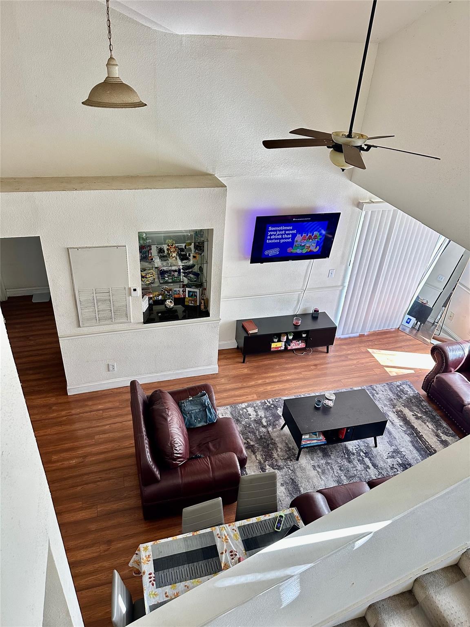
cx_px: 235
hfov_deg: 56.8
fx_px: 434
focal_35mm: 24
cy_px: 314
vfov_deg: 71.6
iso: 250
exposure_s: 1/61
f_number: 1.78
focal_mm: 6.86
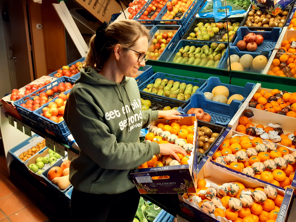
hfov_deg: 67.3
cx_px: 148
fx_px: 222
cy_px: 111
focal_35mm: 26
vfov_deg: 53.1
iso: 80
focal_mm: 3.92
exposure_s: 1/33
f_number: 1.7
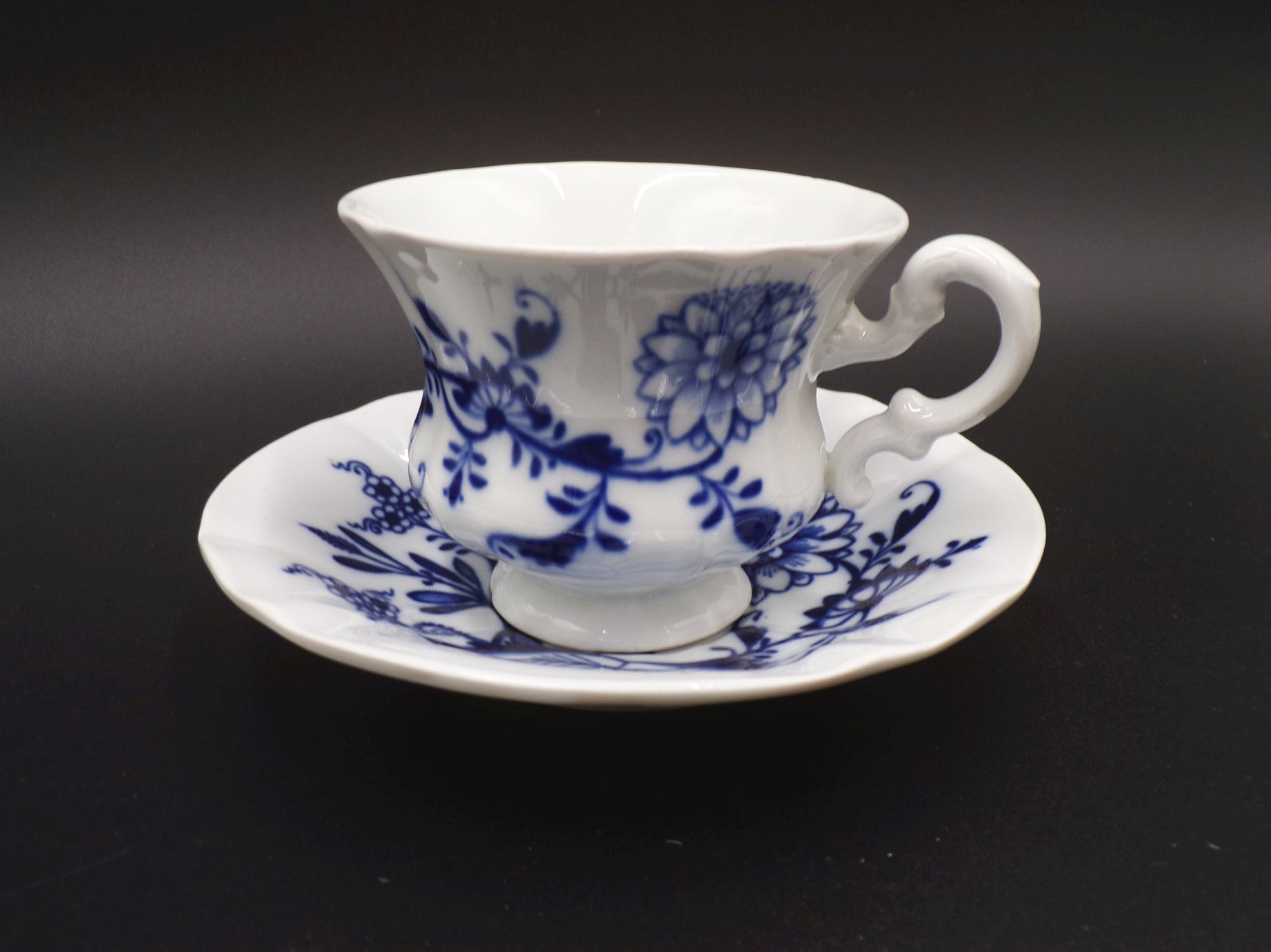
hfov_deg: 56.8
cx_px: 636
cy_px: 476
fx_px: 1175
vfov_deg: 44.2
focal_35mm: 32
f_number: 3.2
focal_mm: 5.8
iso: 80
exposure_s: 1/45
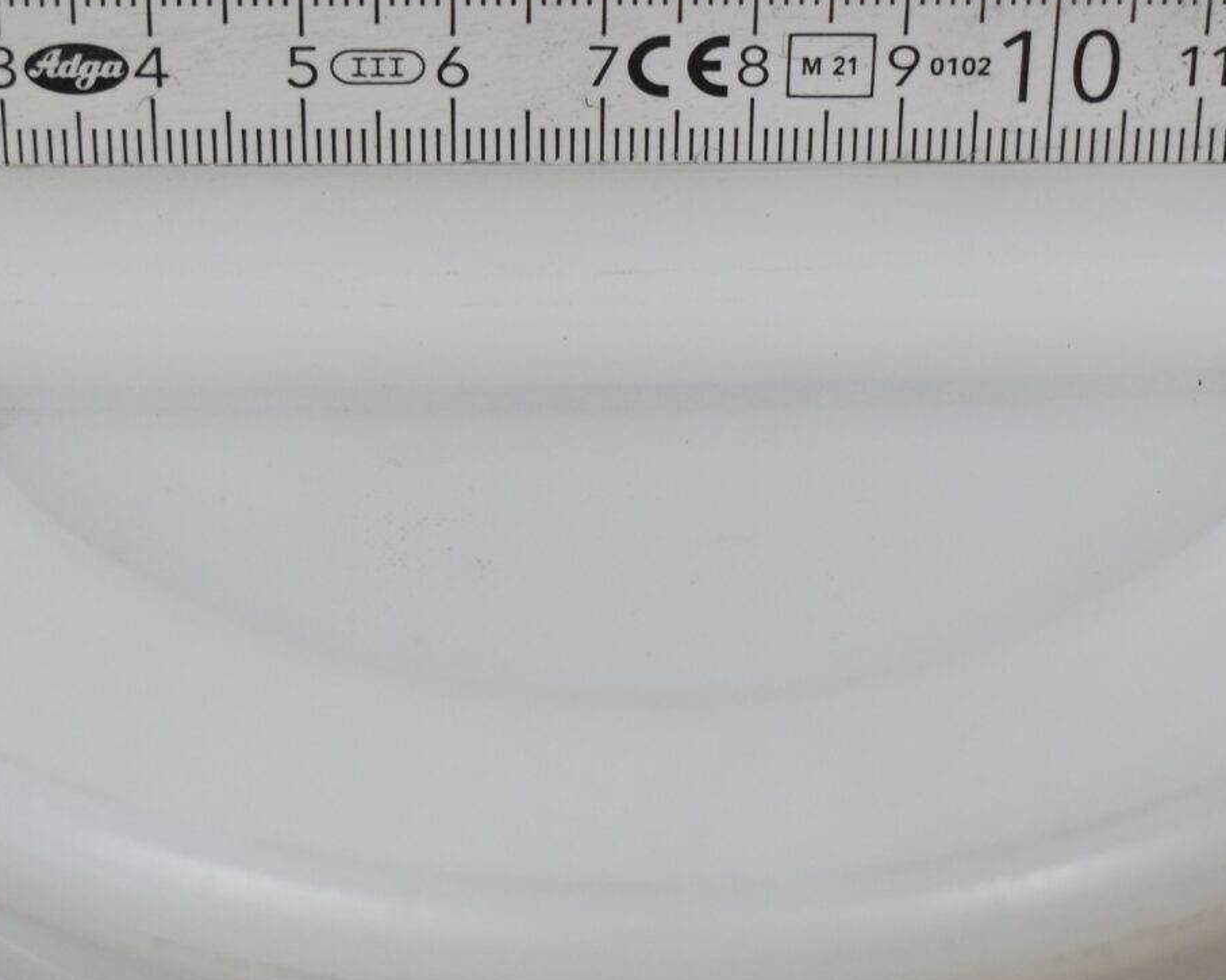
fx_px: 5767
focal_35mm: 159
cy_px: 529
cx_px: 612
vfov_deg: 9.7
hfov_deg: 12.1
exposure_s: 1/125
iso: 360
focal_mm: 40
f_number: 5.6
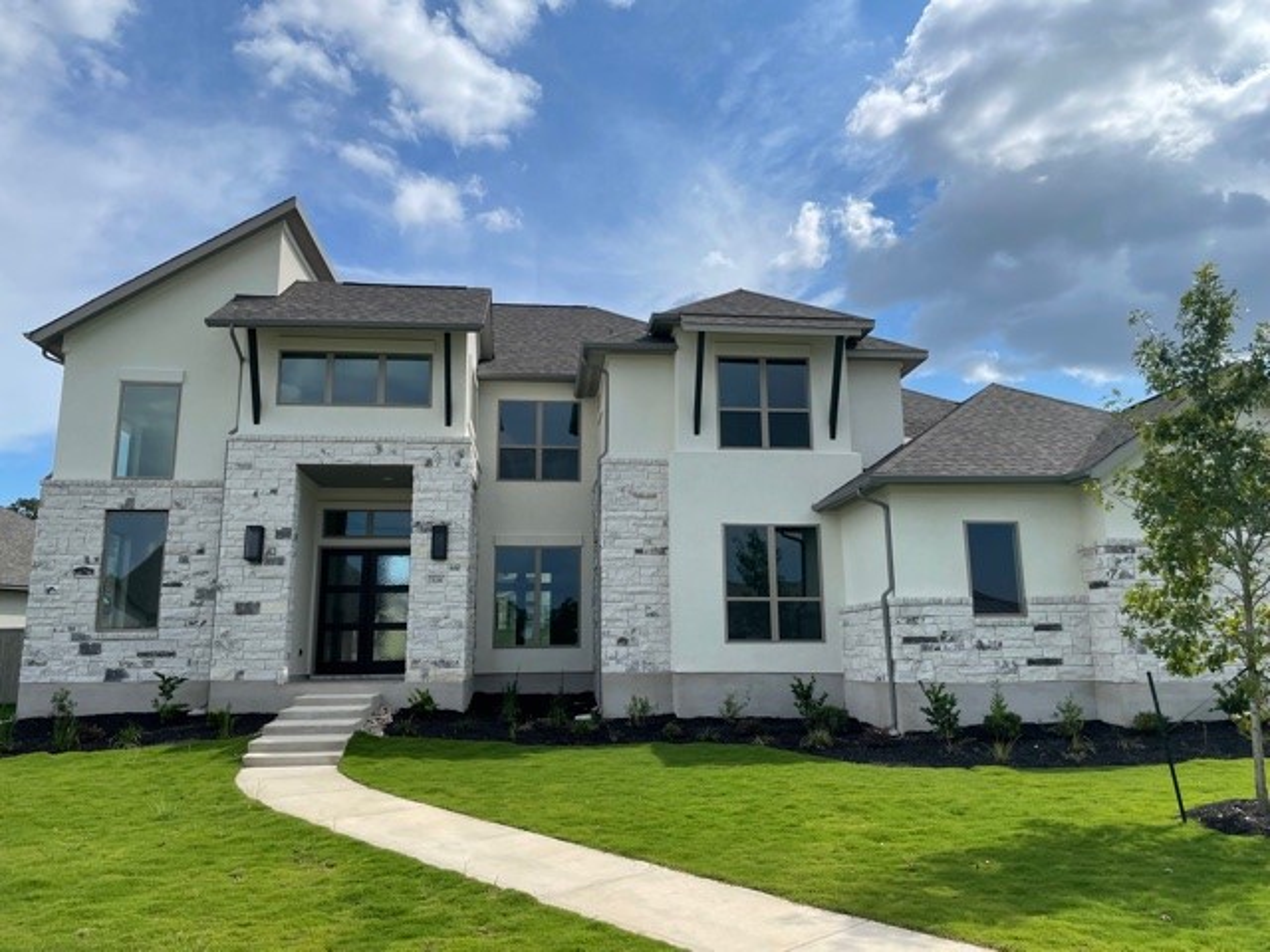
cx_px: 635
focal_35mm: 26
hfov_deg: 67.3
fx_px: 954
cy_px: 476
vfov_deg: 53.1
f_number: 1.6
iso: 32
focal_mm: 4.2
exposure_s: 1/4464
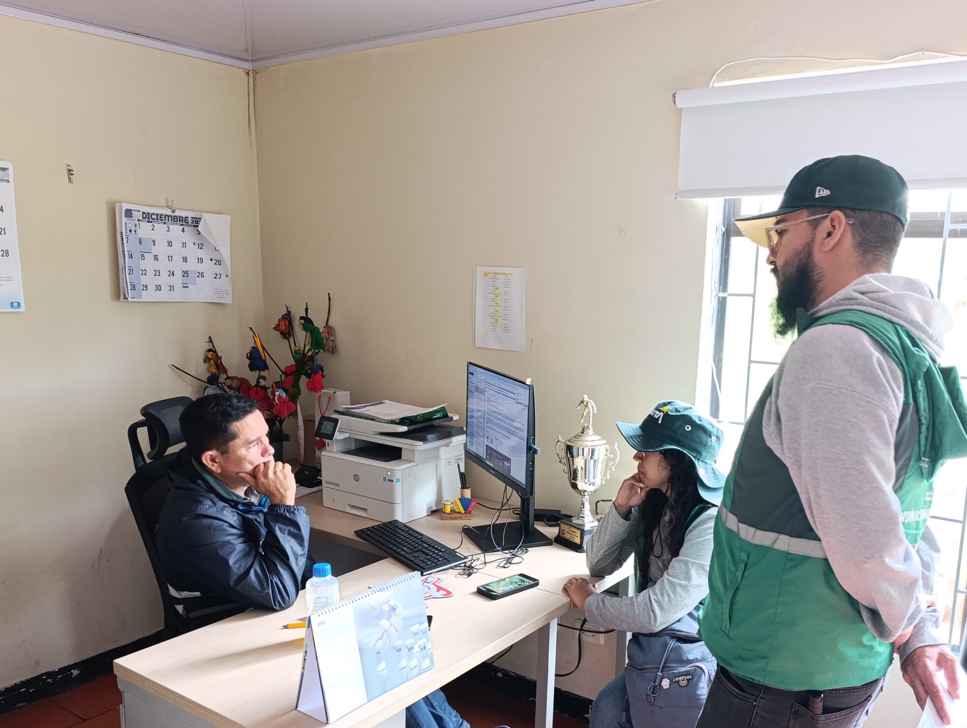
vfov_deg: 46.6
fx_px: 839
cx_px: 528
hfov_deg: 59.8
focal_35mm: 30
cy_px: 440
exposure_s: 1/60
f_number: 1.6
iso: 1000
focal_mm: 6.14
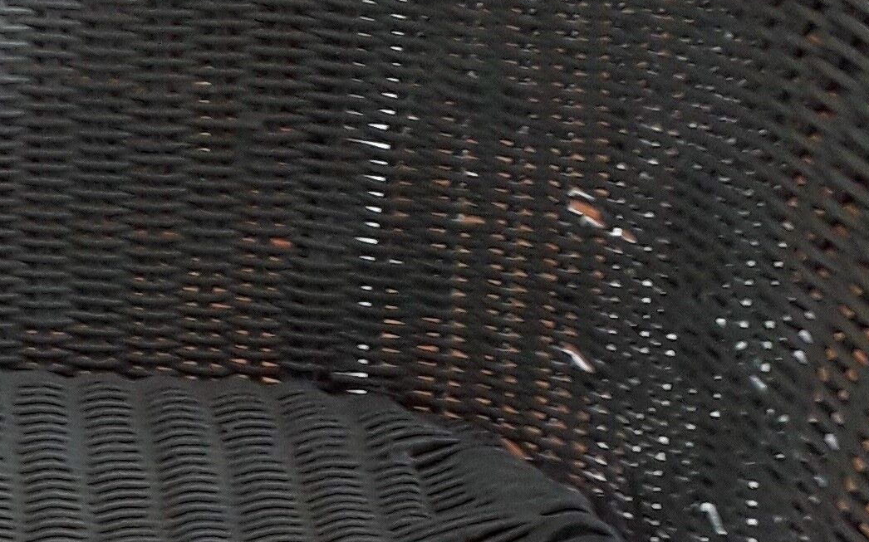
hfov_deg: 18.1
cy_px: 641
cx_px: 76
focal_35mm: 113
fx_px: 2675
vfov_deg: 11.4
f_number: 1.9
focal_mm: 3.6
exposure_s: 1/33
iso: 160
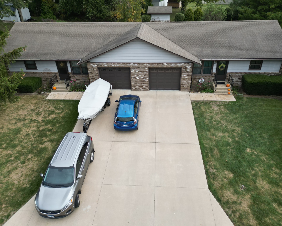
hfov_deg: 66.0
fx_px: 217
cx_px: 149
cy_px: 112
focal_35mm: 26
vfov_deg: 54.9
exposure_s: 1/1000
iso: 120
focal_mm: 6.72
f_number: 1.7
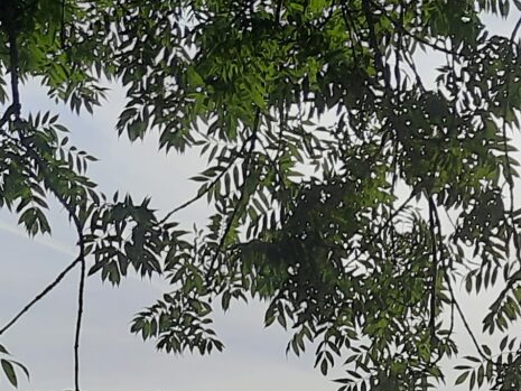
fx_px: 1656
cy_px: 837
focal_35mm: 110
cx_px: 466
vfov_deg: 11.7
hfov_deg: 17.6
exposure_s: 1/391
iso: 32
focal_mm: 4.6
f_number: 2
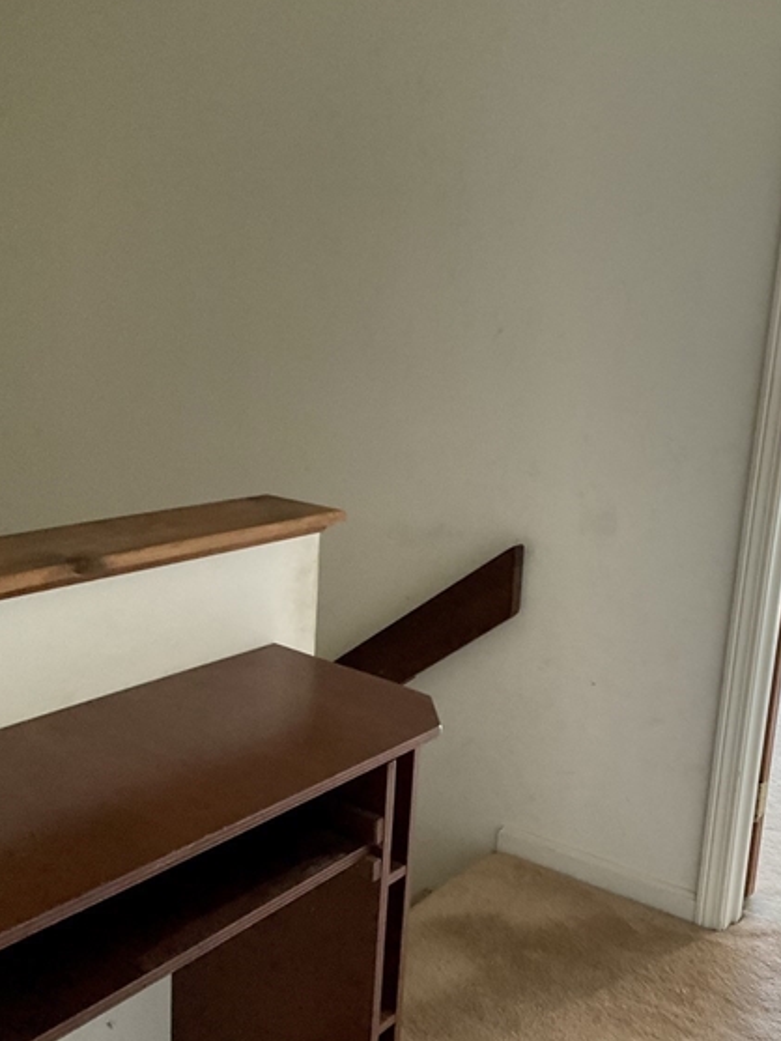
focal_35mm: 40
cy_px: 600
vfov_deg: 46.6
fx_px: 1203
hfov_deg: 35.8
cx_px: 491
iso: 200
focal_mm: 3
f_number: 1.8
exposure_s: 1/60
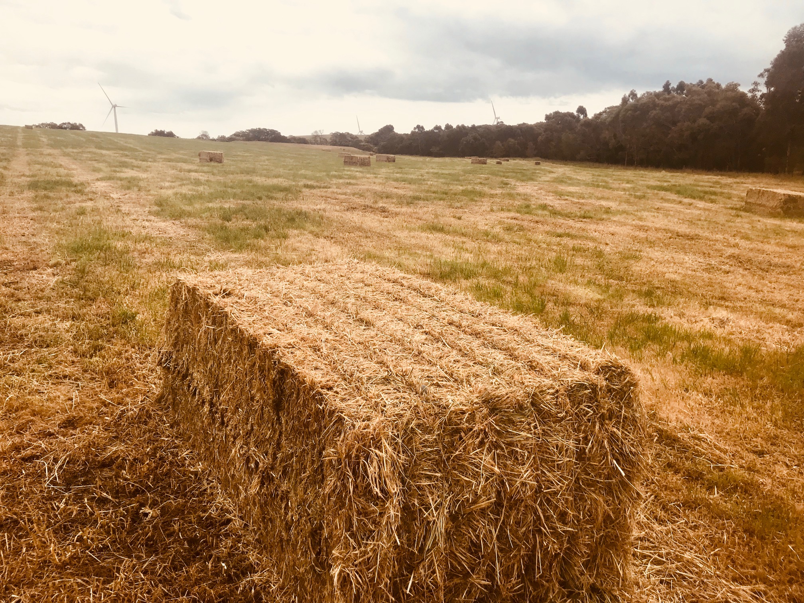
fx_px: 650
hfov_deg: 63.4
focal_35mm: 28
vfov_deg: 49.7
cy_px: 302
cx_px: 402
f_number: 1.8
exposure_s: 1/1953
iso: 20
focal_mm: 3.99
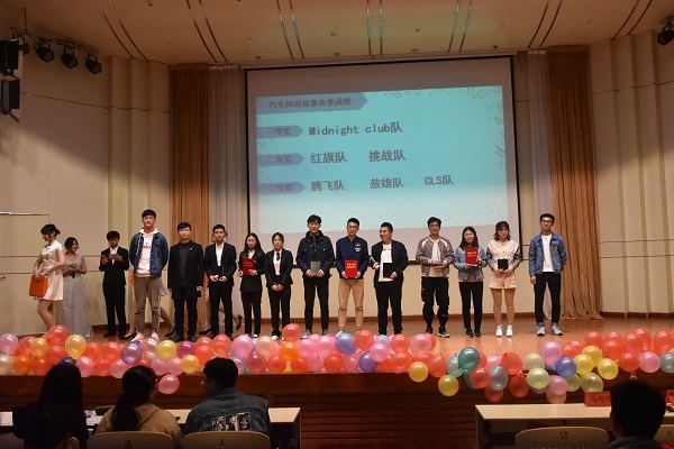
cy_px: 224
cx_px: 337
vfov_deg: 38.4
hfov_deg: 55.1
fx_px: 646
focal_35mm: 34
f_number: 4
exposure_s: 1/100
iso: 1000
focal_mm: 23
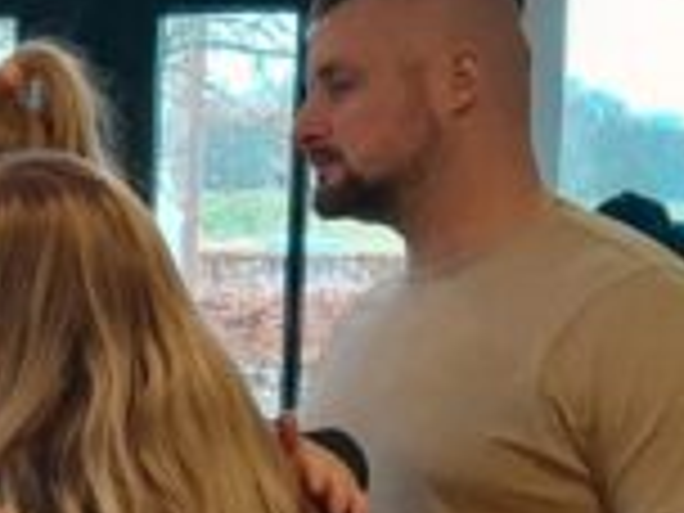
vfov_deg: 10.4
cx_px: -495
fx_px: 2806
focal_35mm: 142
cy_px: 522
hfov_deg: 12.8
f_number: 1.8
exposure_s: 1/50
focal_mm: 4
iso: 320
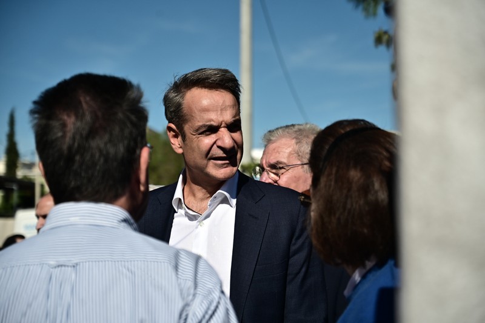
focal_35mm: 70
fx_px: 943
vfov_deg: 19.4
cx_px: 242
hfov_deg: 28.8
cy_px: 162
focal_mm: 70
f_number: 4
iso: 320
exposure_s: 1/6400
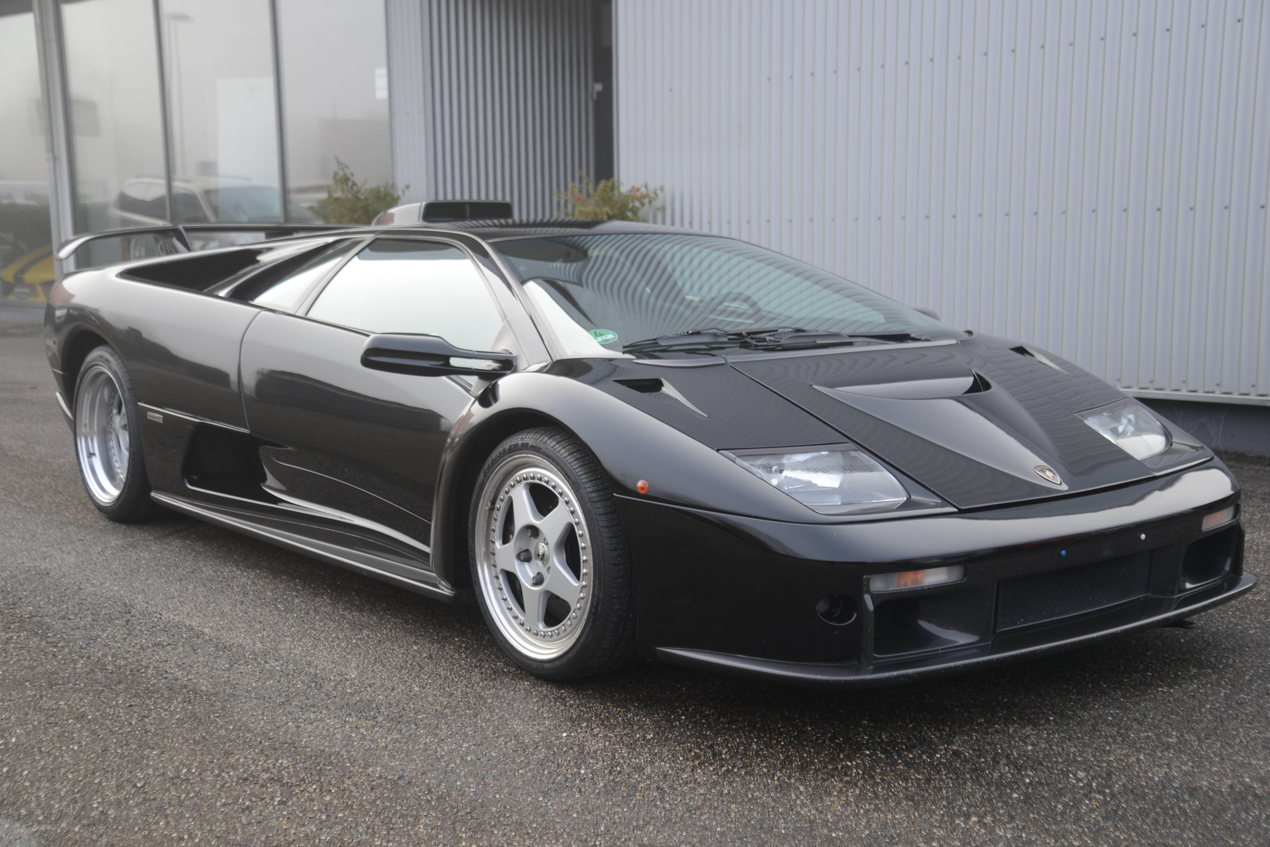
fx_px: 1587
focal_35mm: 45
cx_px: 635
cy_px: 424
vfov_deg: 29.9
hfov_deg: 43.6
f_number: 4.5
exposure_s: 1/200
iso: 200
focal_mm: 45
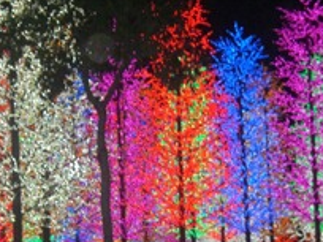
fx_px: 1110
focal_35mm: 119
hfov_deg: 16.5
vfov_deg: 12.3
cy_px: 223
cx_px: 142
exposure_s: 1/60
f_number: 2.8
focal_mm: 7.9
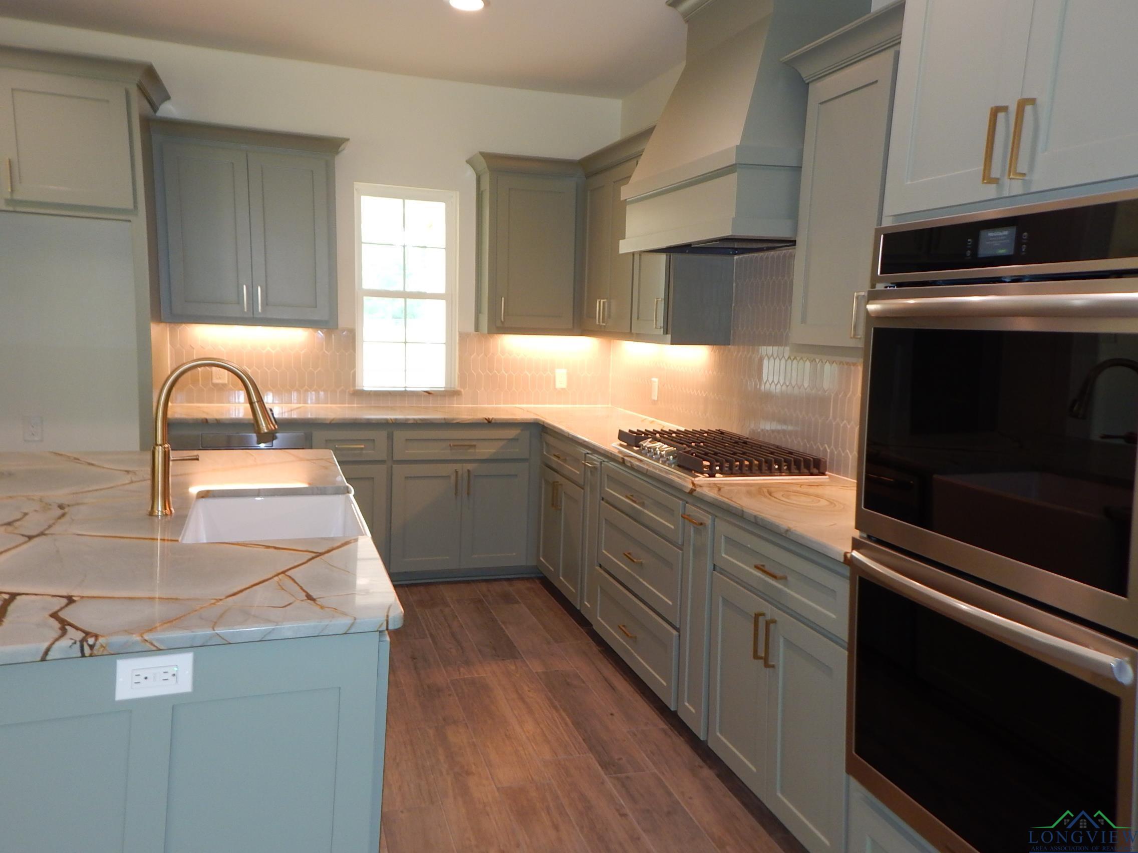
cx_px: 569
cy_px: 426
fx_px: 723
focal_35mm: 22
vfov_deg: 61.1
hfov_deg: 76.4
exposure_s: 1/30
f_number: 3
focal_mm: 4
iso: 140
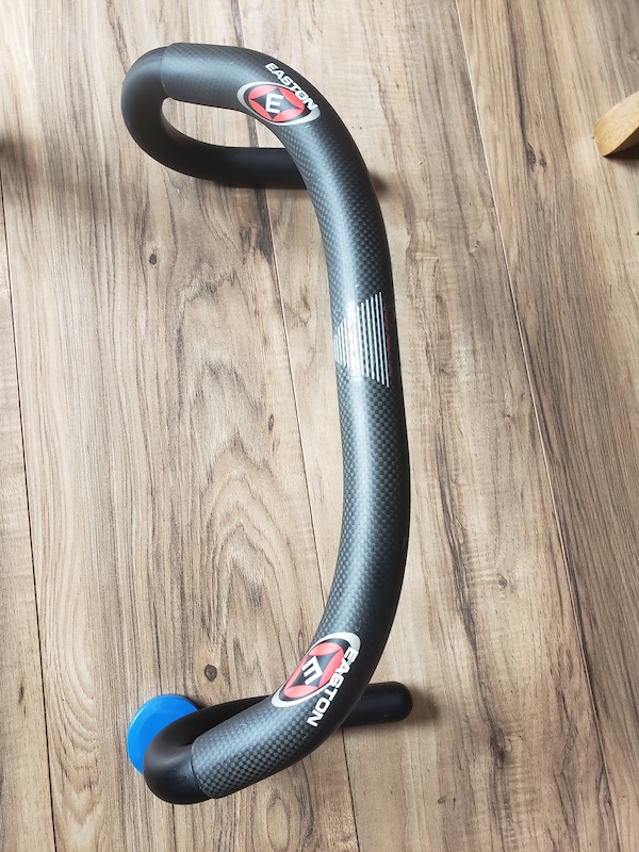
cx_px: 320
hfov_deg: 53.1
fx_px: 640
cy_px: 426
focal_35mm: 26
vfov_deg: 67.3
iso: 250
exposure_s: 1/29
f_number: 2.4
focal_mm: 4.3
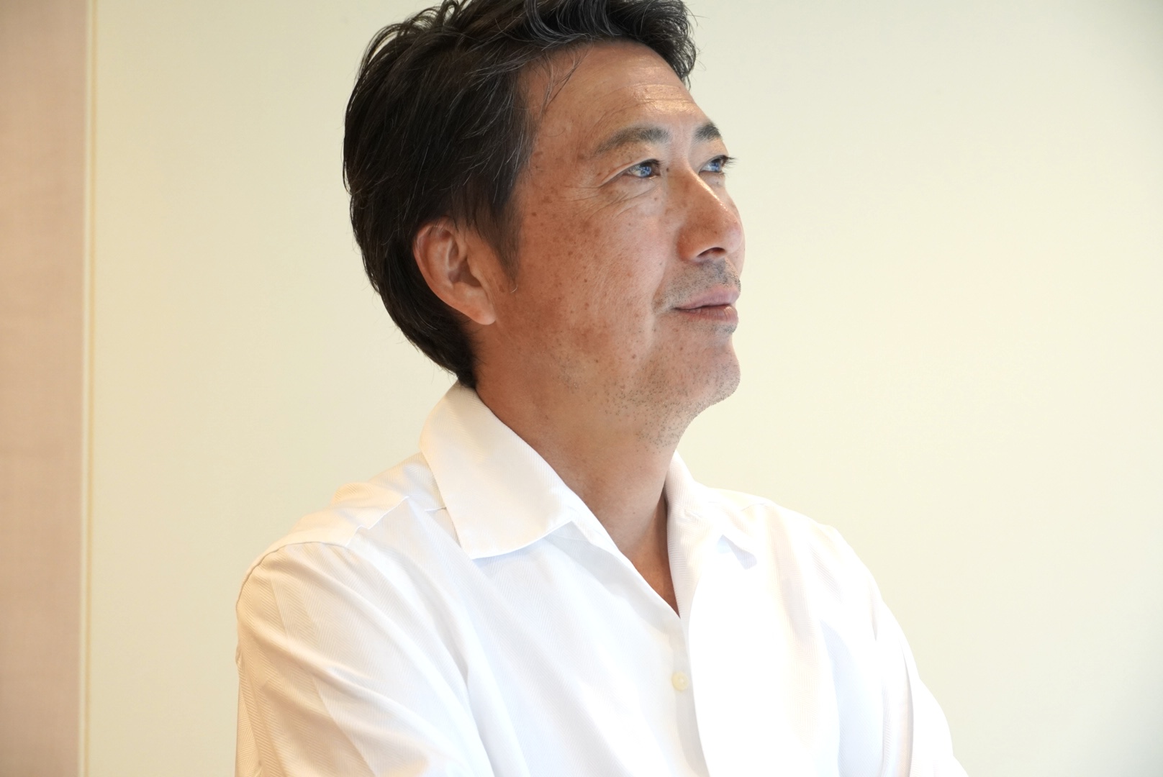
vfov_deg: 16.9
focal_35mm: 81
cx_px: 582
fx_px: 2619
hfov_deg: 25.0
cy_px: 388
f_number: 5
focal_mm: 54
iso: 1600
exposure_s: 1/160
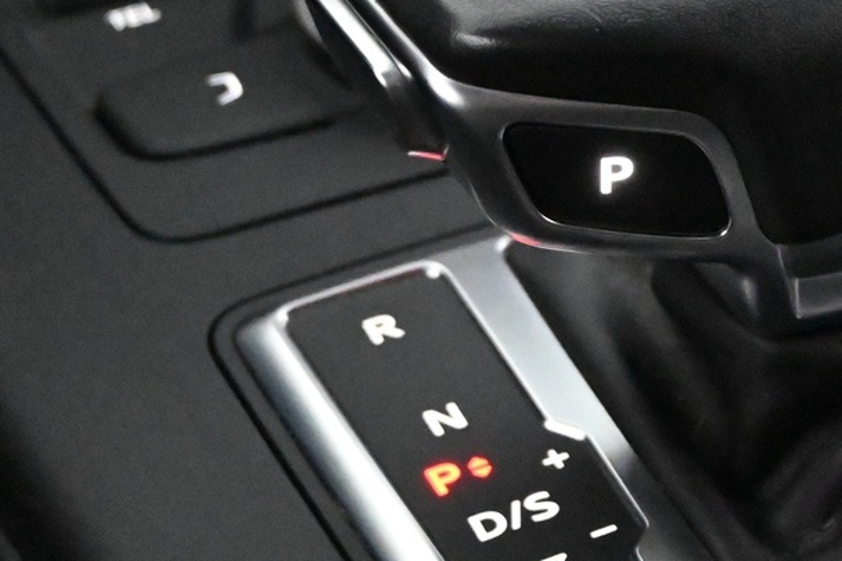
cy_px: 256
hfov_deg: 14.1
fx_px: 3367
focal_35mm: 144
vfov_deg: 9.5
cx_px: 759
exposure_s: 1/60
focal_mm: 36
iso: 18000
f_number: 5.3
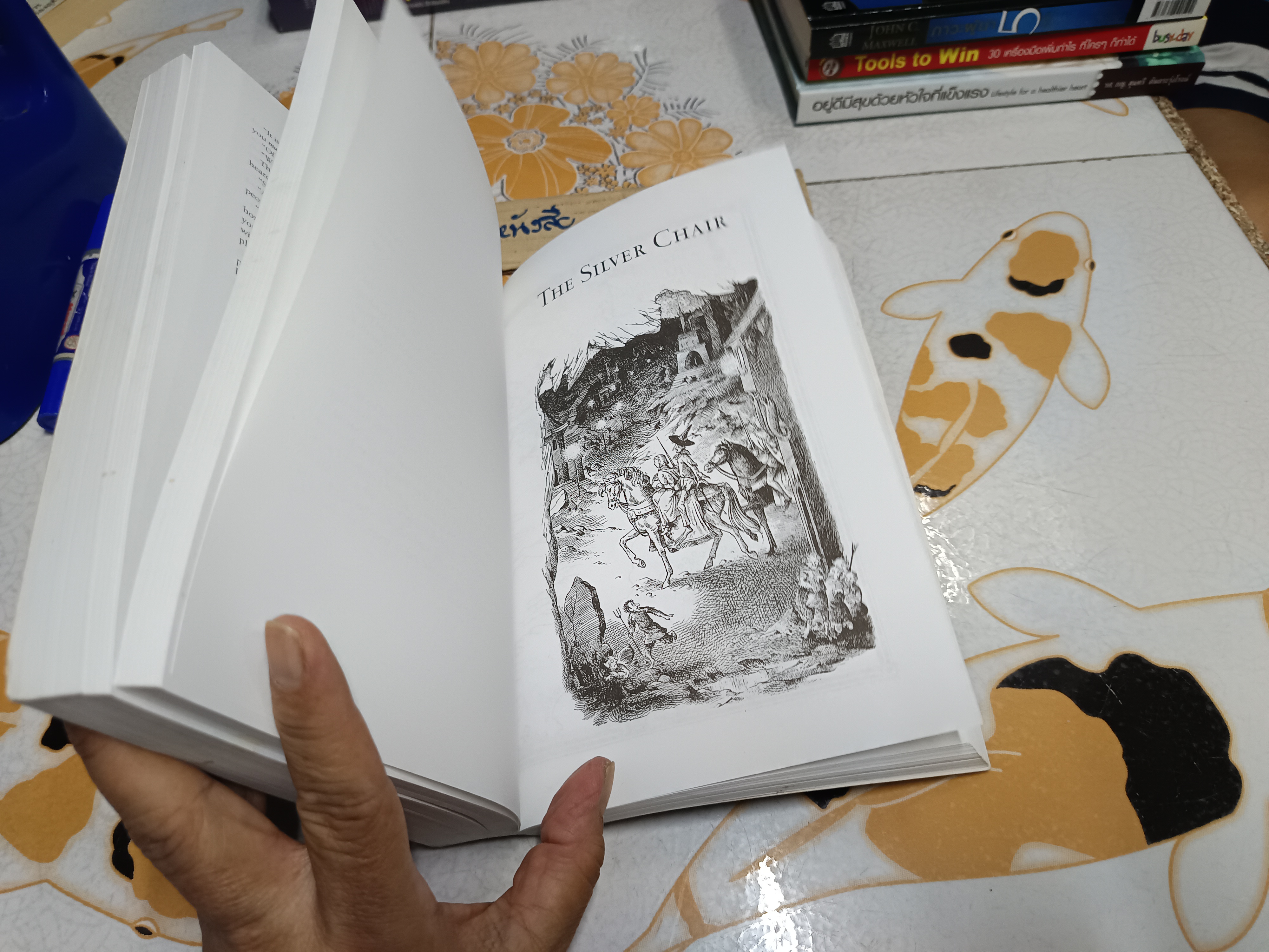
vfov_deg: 56.8
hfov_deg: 71.6
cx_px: 634
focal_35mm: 24
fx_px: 880
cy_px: 476
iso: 857
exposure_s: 1/33.3
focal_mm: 5.31
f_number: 1.7
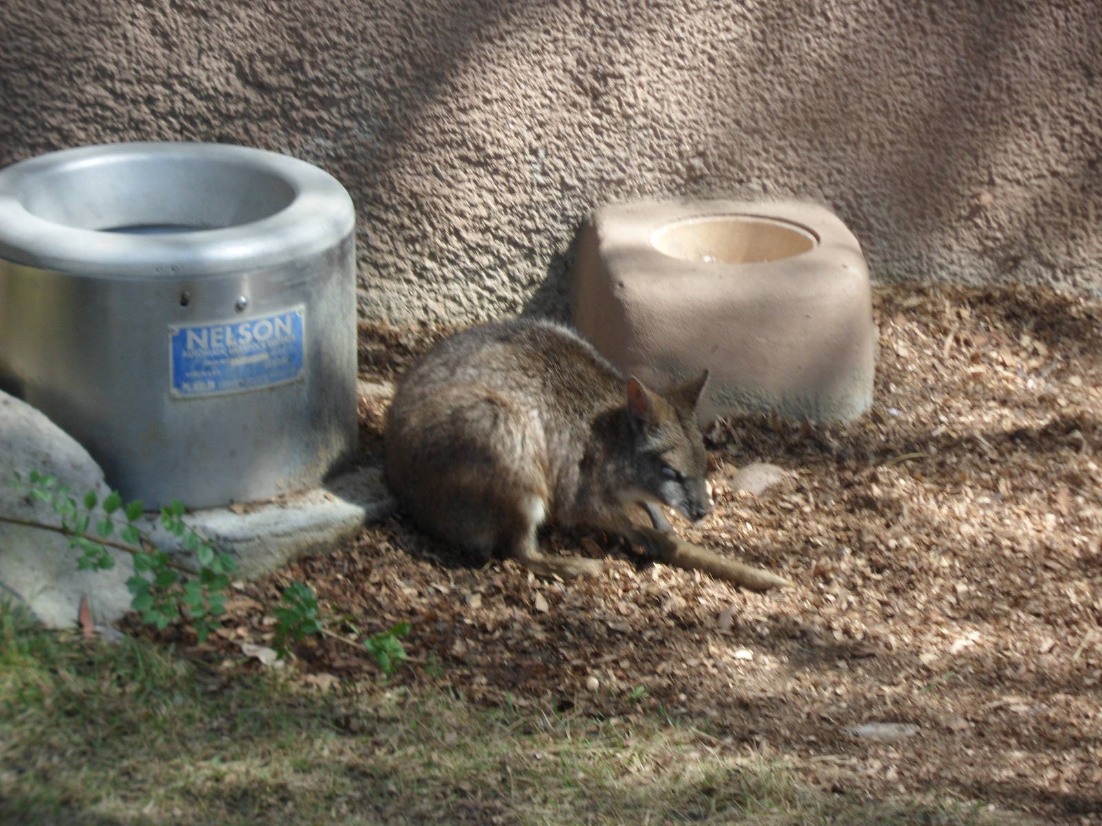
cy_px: 413
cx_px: 551
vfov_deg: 5.5
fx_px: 8595
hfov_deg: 7.3
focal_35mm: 270
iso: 80
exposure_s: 1/125
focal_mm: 46.8
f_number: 5.9
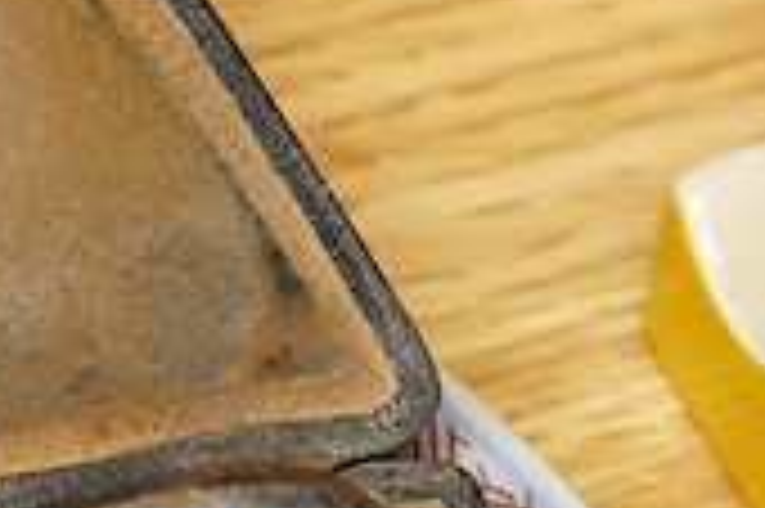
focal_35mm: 298
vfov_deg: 4.6
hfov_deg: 6.7
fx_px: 6326
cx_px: -700
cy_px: 468
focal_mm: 30
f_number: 8
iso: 2500
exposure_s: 1/160
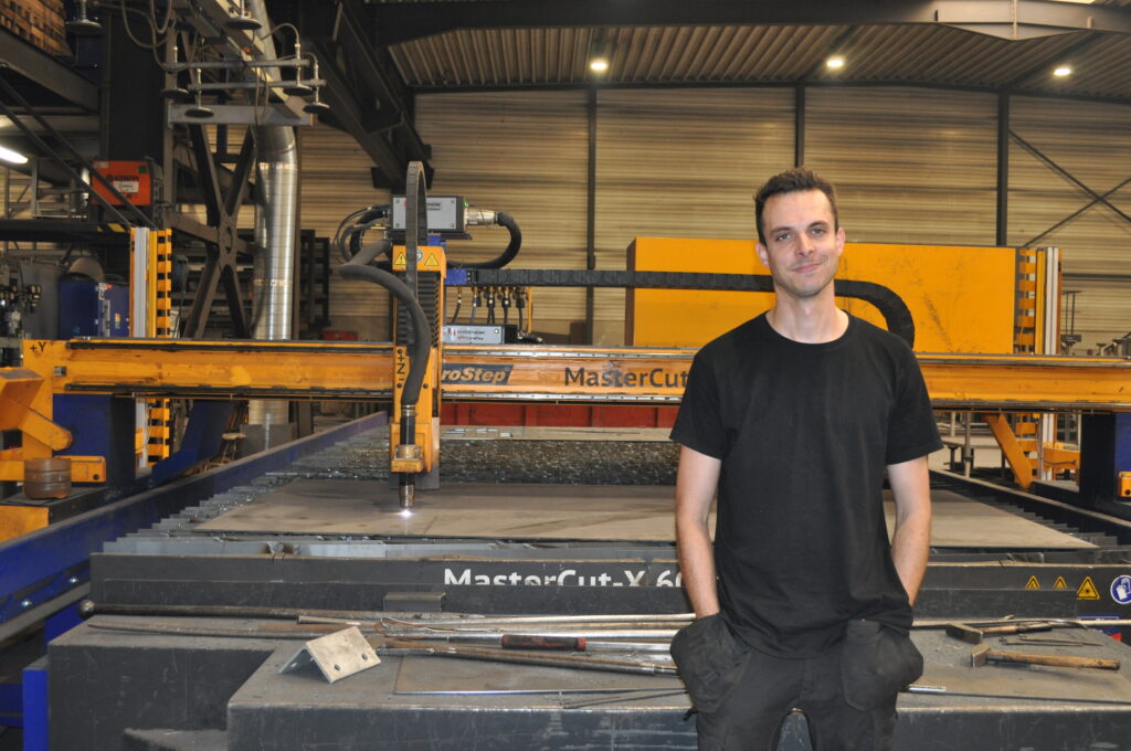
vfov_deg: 36.8
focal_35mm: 36
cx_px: 566
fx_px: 1130
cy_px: 376
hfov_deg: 53.2
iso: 800
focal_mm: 24
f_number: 4
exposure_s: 1/60
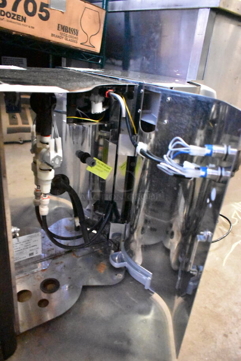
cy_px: 180
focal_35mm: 27
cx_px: 120
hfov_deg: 48.0
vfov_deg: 67.3
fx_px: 271
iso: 25600
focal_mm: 18
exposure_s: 1/125
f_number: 3.5
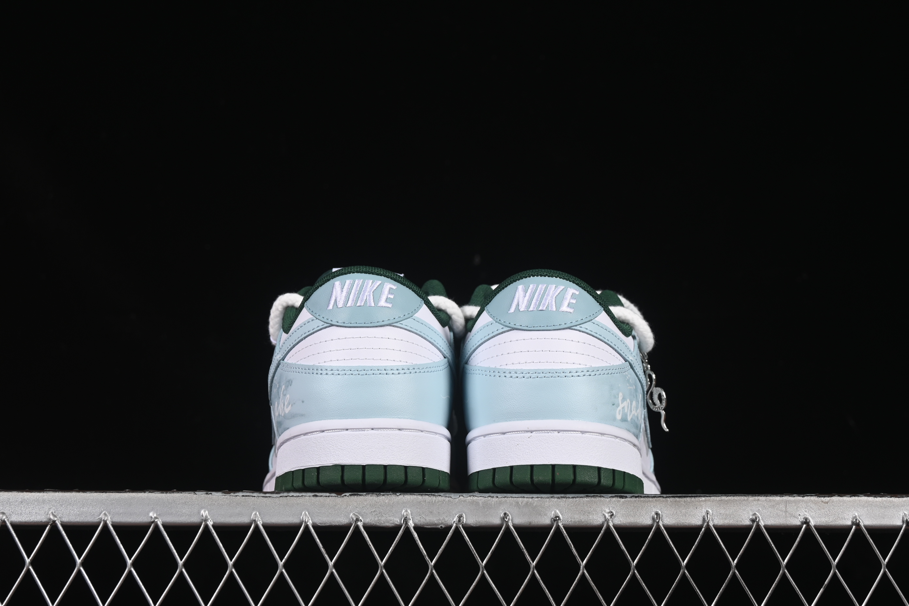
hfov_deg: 27.0
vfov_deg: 18.2
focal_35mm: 75
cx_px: 454
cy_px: 303
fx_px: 1894
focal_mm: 50
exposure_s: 1/80
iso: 160
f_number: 8
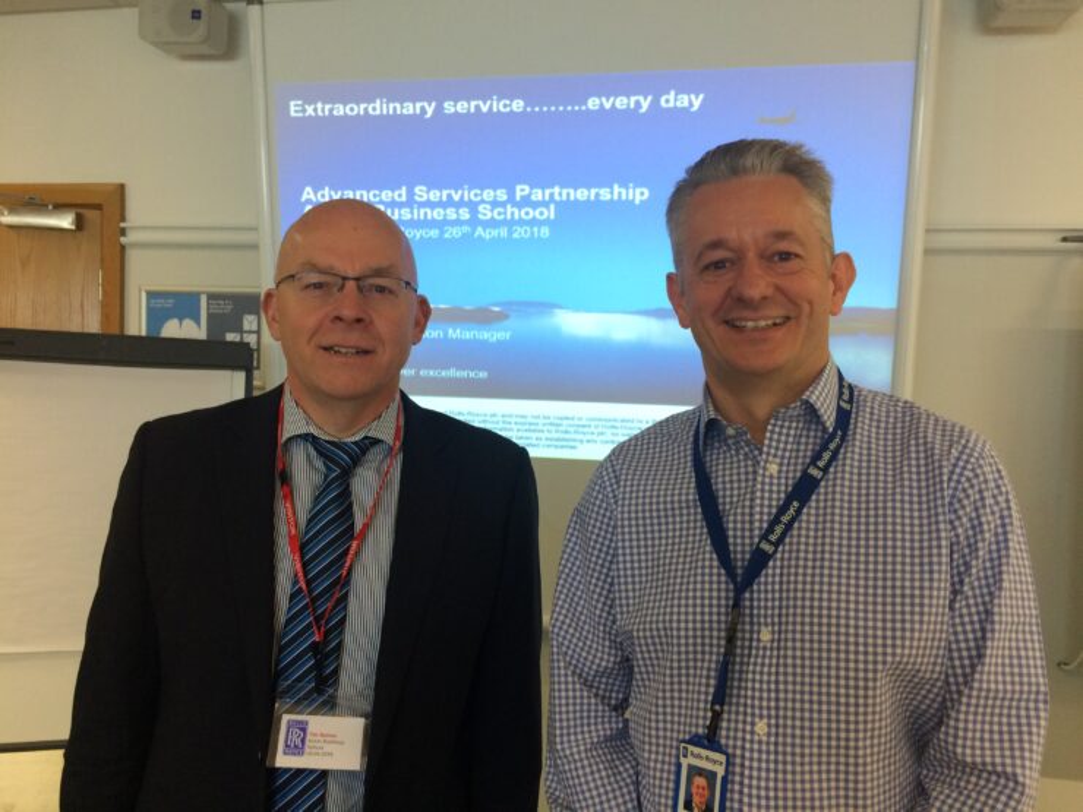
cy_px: 406
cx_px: 542
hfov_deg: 61.7
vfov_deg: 48.2
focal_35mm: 29
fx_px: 907
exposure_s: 1/33
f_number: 2.2
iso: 160
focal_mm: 4.15
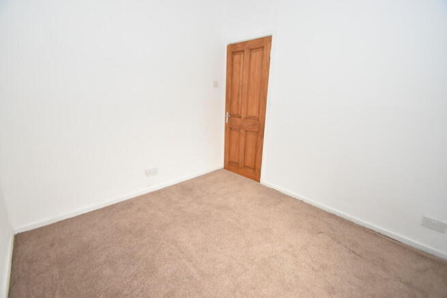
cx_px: 224
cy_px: 149
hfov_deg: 100.4
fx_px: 186
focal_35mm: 15
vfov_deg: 77.4
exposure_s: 1/125
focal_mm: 10
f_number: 5.6
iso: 800
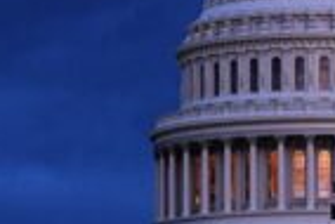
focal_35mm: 519
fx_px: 4834
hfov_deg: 4.0
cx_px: 290
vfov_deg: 2.7
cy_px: 166
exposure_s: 1/200
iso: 320
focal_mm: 115
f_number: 2.8
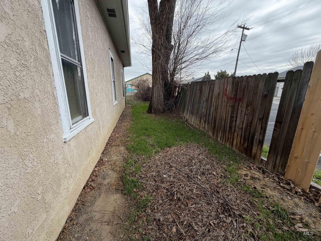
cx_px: 160
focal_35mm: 14
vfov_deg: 85.7
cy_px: 120
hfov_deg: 102.1
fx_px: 130
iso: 50
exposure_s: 1/502
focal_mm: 2.22
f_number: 2.2
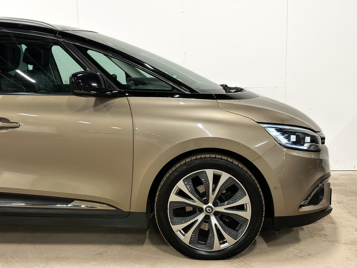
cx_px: 178
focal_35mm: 48
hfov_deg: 39.6
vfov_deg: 30.3
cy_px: 134
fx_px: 495
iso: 200
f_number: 1.8
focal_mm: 6.86
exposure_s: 1/50
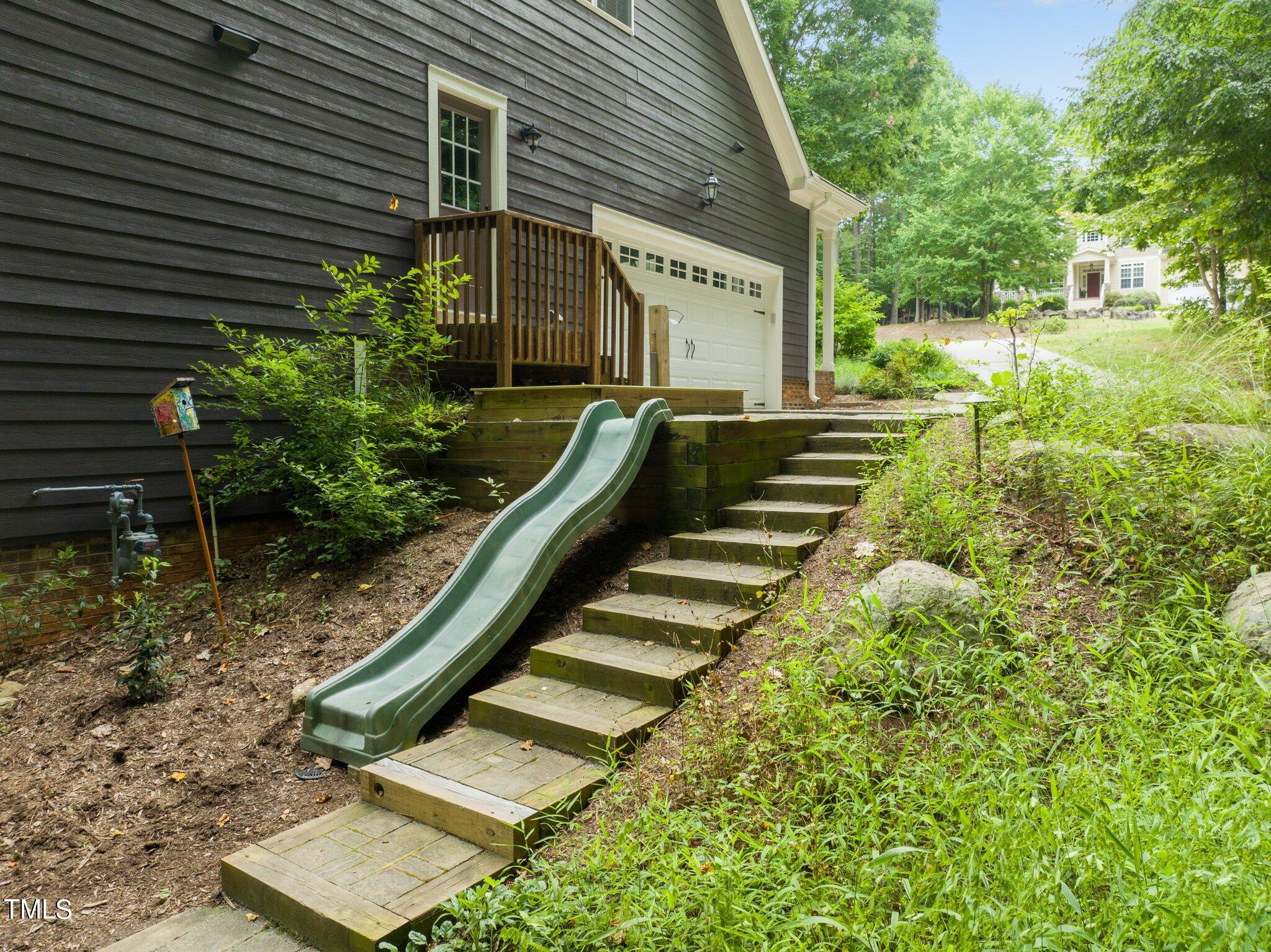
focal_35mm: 24
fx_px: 881
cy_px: 476
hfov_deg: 71.6
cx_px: 636
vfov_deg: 56.8
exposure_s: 1/240
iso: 190
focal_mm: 12.29
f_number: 2.8
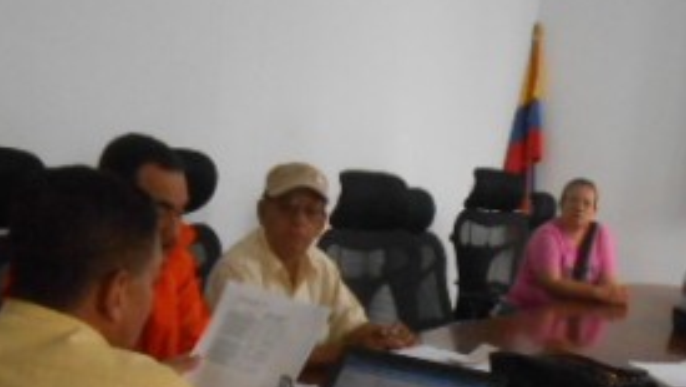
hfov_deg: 36.2
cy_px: 363
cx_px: 460
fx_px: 1037
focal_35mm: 57
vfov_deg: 20.6
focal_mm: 4.6
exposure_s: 1/80
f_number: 3.5
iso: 800
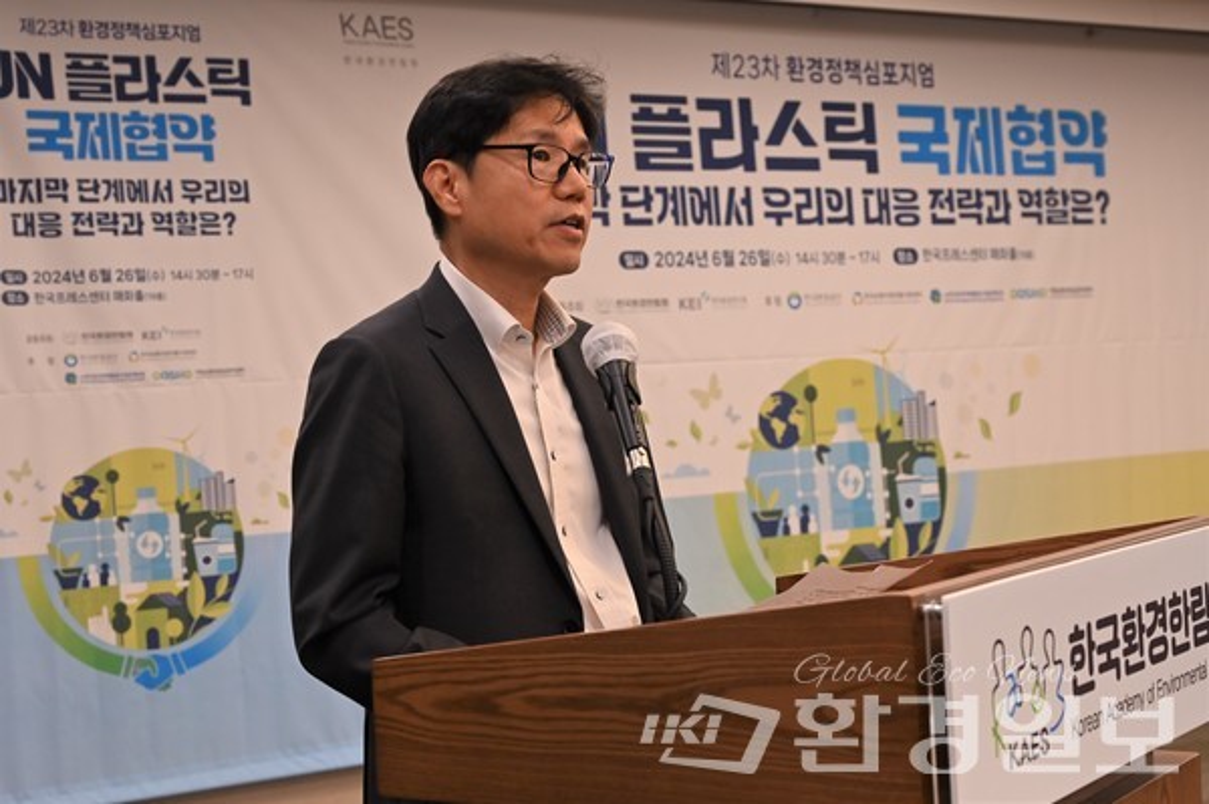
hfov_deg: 36.9
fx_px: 1812
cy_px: 402
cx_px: 604
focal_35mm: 54
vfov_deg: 25.0
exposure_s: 1/100
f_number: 6.3
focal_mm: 54
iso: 1250
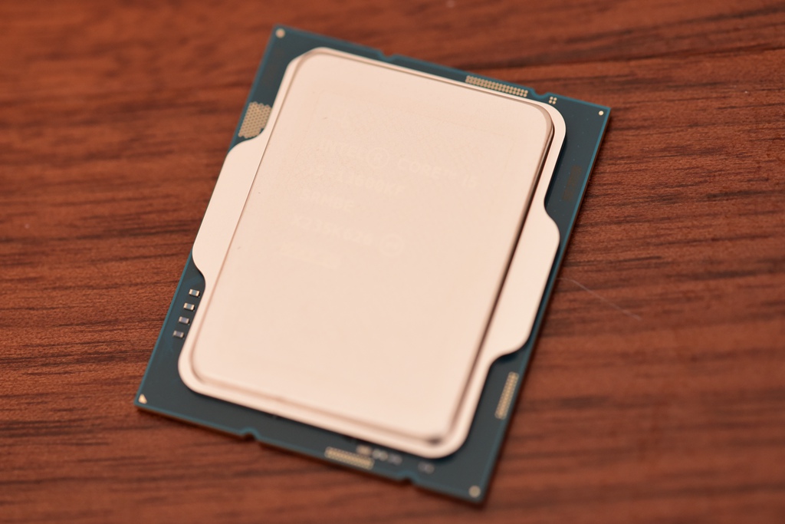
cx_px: 392
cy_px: 262
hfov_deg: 19.5
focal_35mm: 105
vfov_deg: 13.0
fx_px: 2290
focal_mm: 105
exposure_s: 1/60
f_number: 5.6
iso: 1600
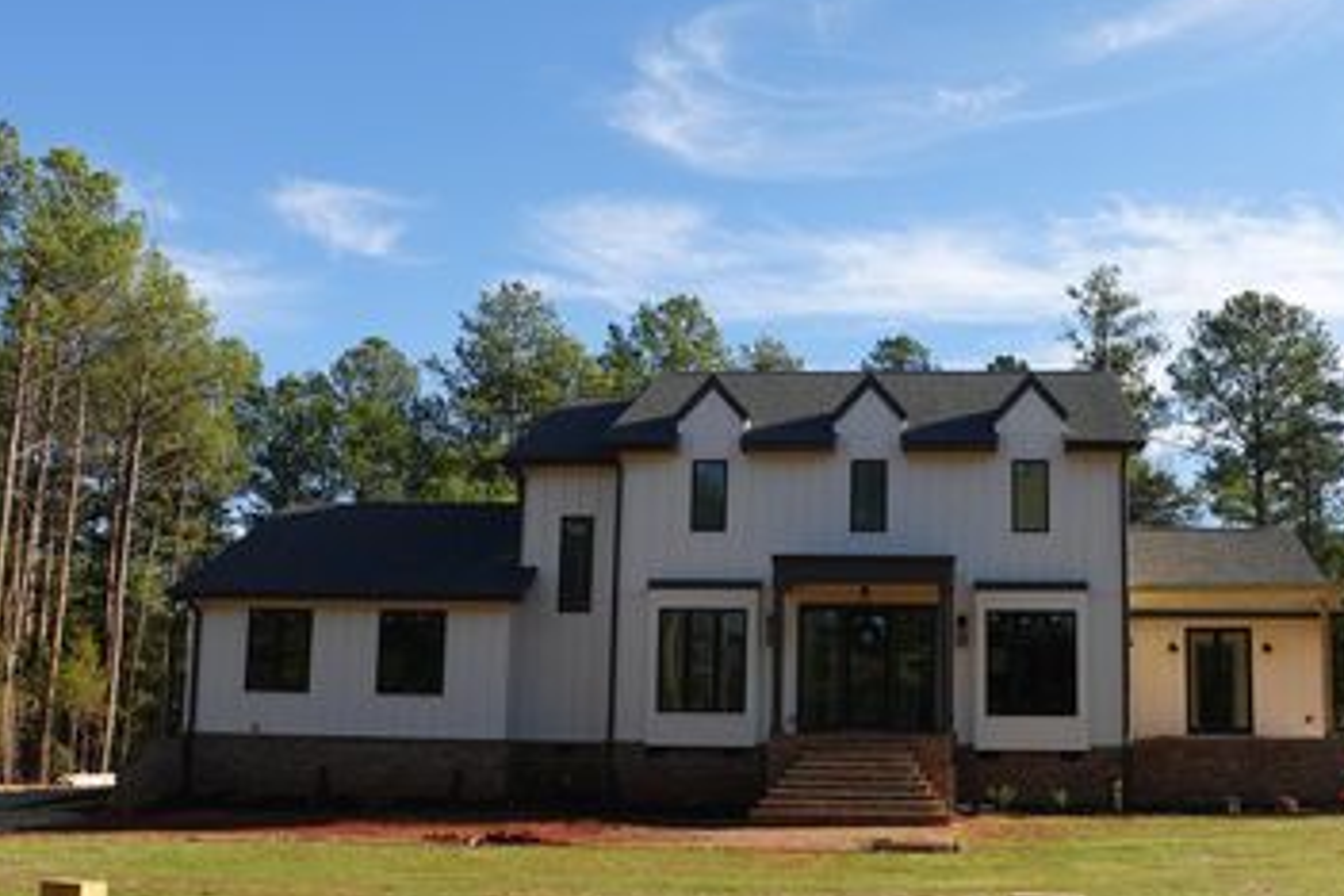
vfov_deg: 28.6
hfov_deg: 41.4
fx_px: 1755
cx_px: 885
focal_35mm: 47
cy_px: 519
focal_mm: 12.79
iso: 125
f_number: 5.6
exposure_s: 1/320
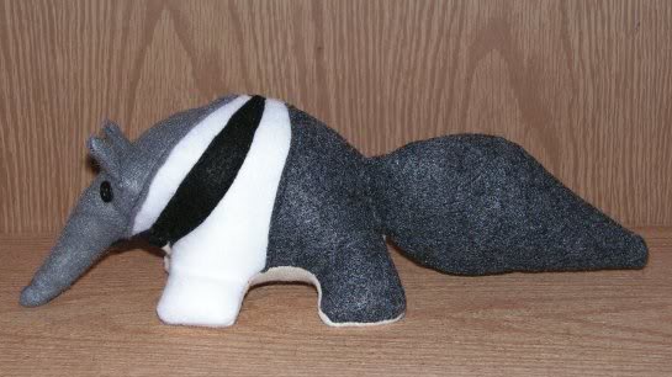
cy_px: 149
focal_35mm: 66
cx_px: 322
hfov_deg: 31.9
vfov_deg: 18.2
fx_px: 1176
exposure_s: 1/60
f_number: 3.2
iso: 200
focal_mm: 9.2
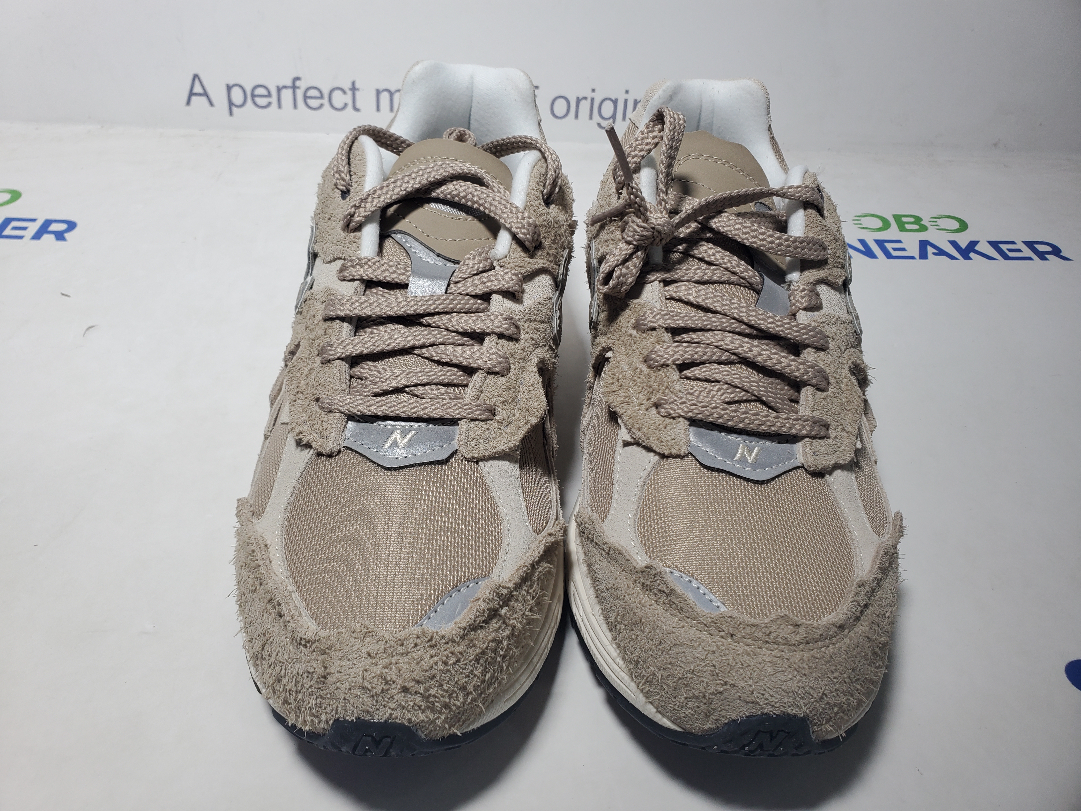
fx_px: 812
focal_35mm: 26
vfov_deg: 53.1
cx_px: 540
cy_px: 406
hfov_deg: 67.3
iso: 50
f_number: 2.4
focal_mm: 4.3
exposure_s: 1/206
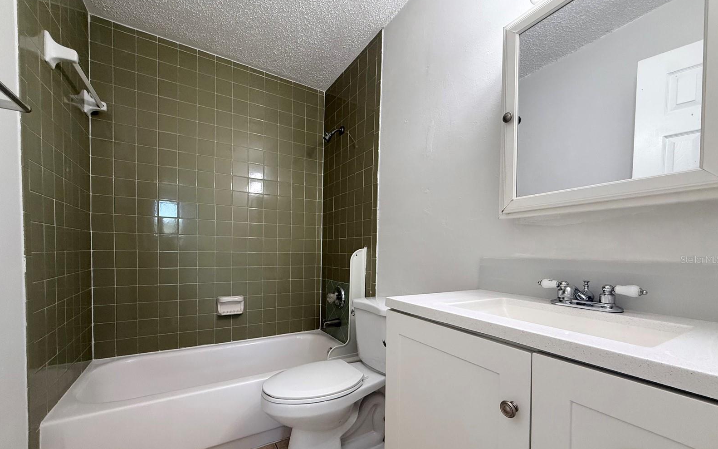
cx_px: 361
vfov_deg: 74.3
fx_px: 293
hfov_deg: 101.5
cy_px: 259
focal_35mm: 15
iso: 320
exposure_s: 1/120
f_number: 2.2
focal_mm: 2.22
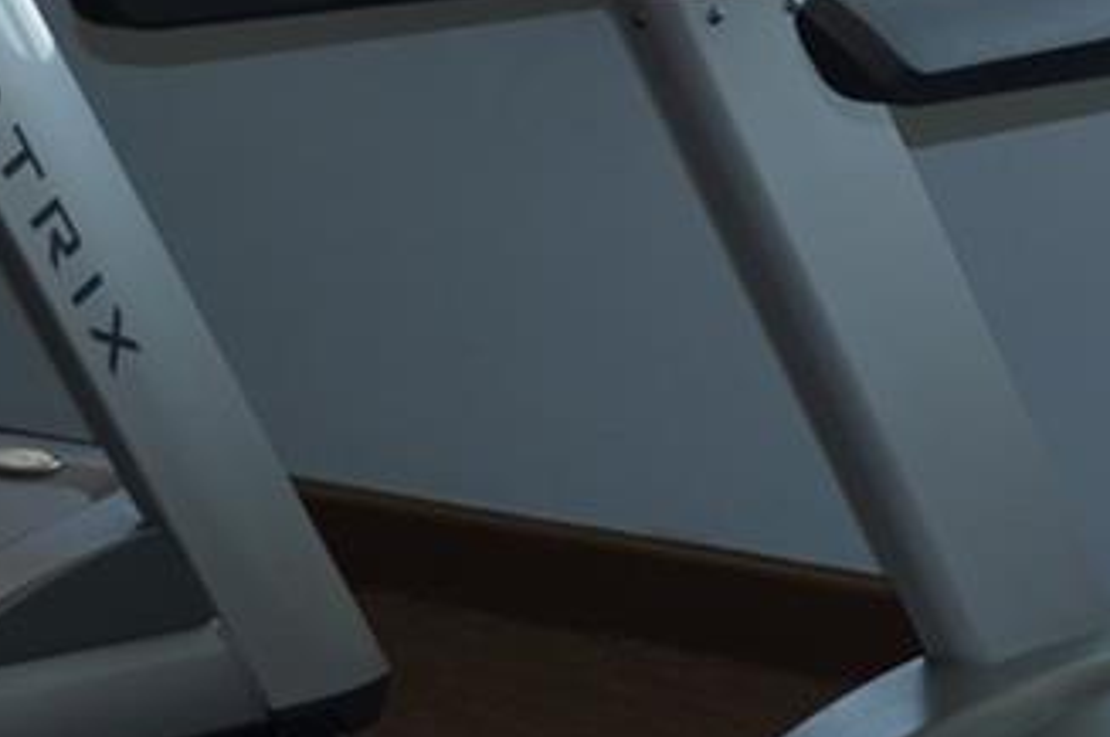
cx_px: 1466
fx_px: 5419
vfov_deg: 7.7
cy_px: -311
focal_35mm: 176
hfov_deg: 11.4
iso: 125
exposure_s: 1/200
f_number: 4
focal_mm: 24
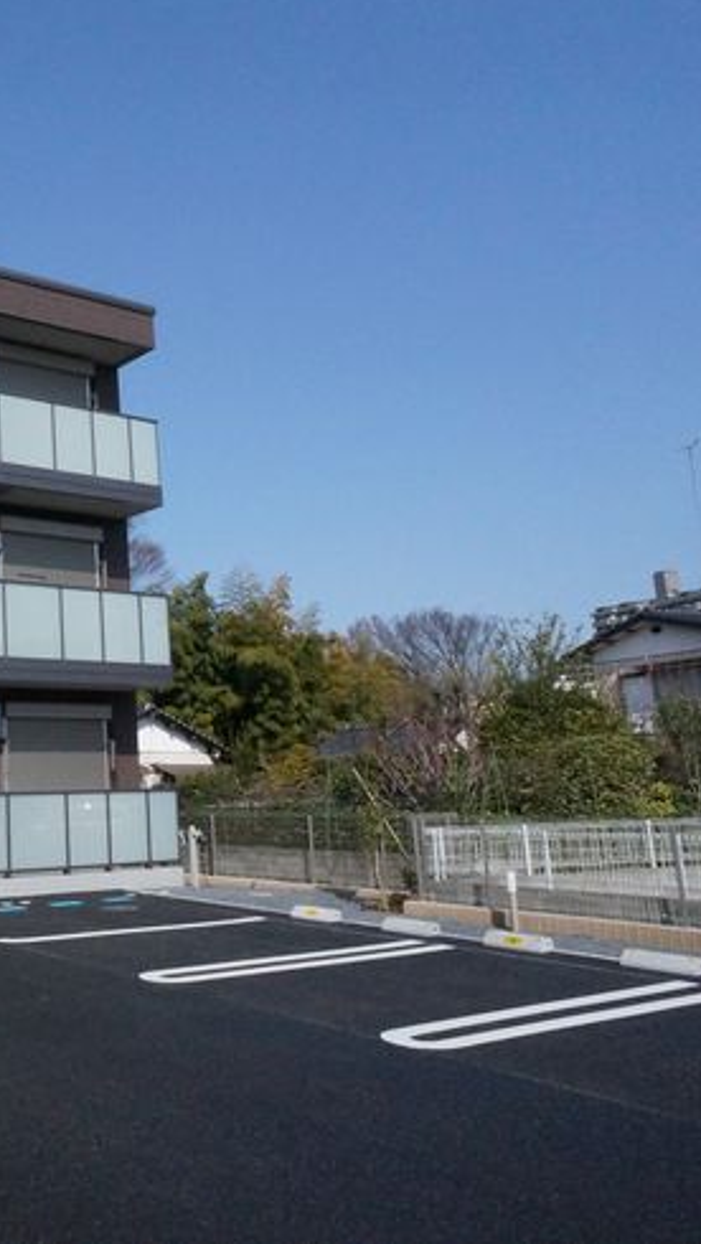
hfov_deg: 26.7
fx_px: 1353
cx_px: -71
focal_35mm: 41
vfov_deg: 49.3
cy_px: 575
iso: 3200
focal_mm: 16
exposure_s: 1/4000
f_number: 13
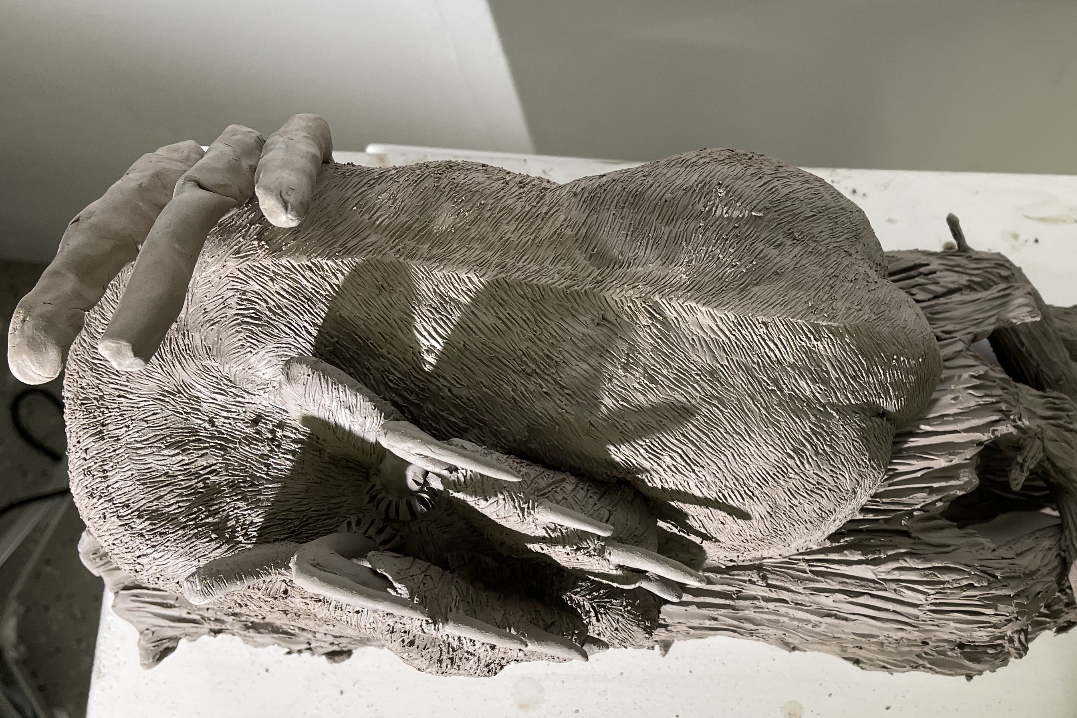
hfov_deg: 48.9
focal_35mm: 39
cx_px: 692
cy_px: 392
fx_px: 1167
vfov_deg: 34.2
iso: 100
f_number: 1.6
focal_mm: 5.1
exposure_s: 1/120
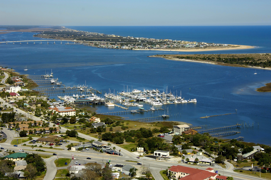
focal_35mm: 72
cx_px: 136
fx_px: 541
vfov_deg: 18.9
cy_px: 90
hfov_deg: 28.1
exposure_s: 1/1000
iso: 400
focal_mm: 48
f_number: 9
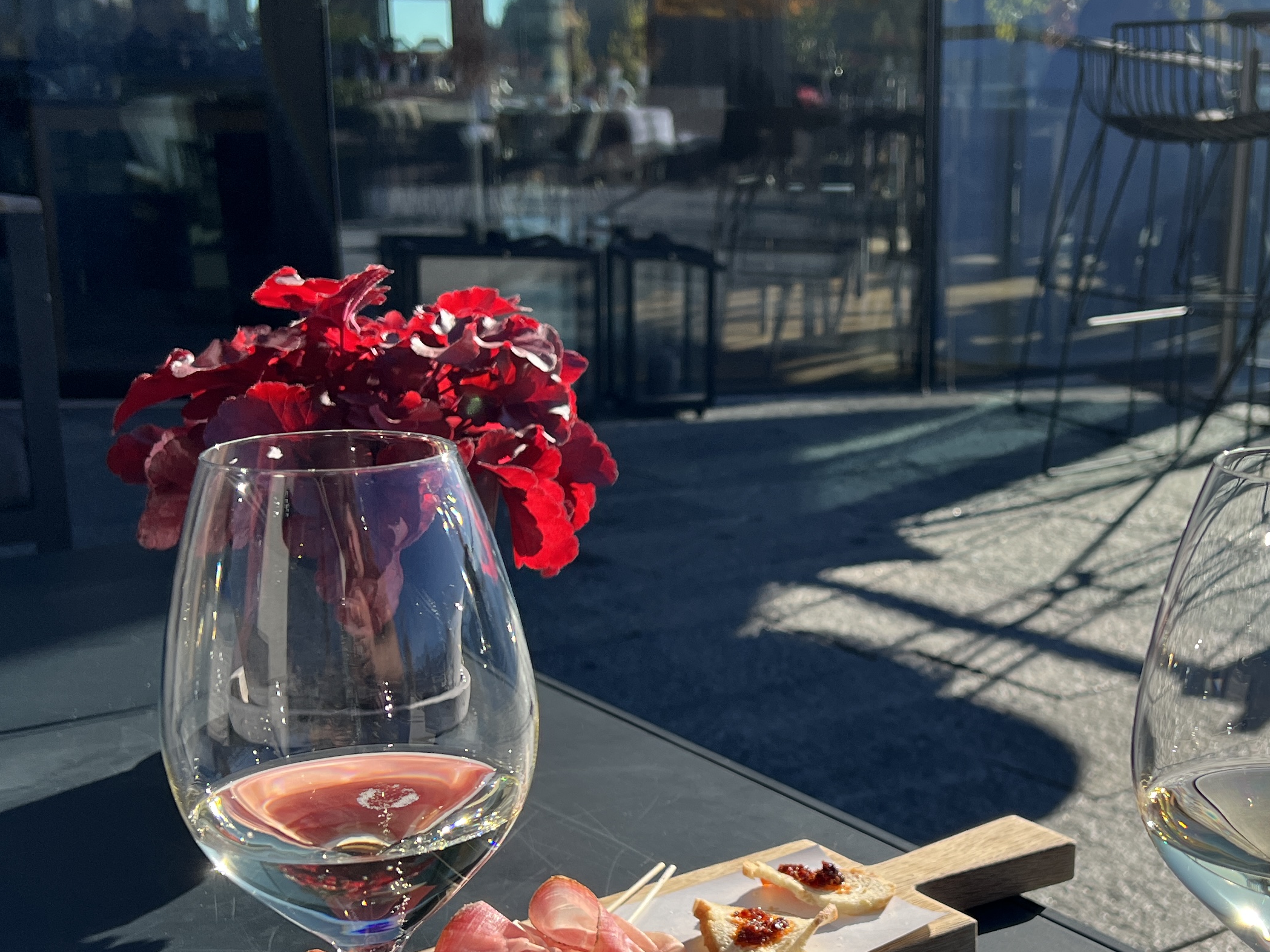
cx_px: 849
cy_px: 667
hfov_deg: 37.8
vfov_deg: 28.8
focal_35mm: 50
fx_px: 1834
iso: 50
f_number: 1.5
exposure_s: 1/3704
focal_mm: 5.7
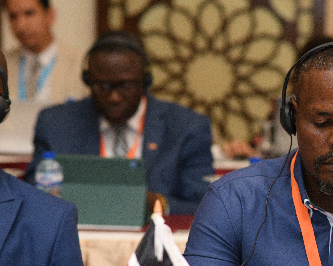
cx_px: 341
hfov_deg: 11.2
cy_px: 225
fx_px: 1675
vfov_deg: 9.1
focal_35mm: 170
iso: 1250
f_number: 3.5
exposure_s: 1/160
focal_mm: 85
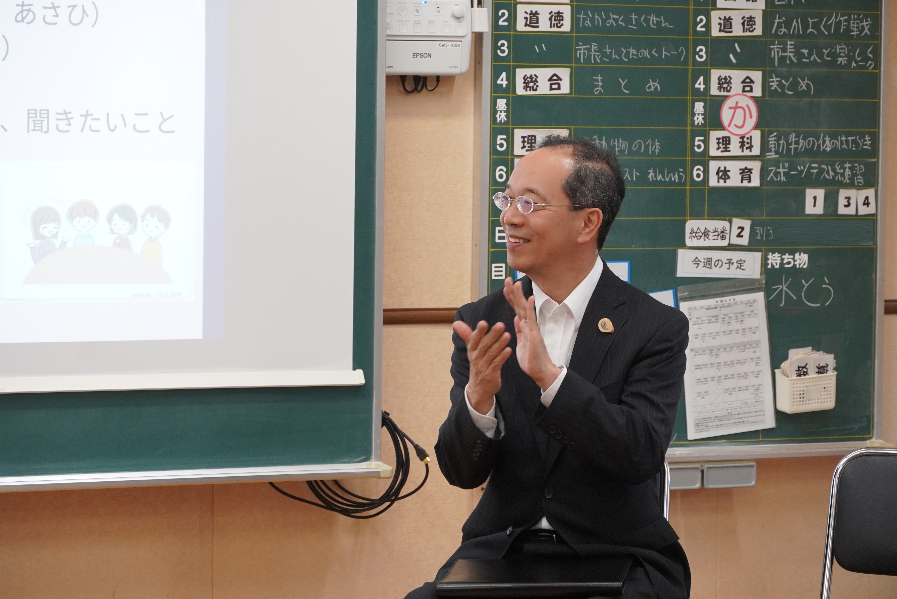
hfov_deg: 15.2
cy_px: 300
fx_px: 3365
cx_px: 448
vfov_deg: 10.2
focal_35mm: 135
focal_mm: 90
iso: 2000
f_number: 5.6
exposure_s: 1/160
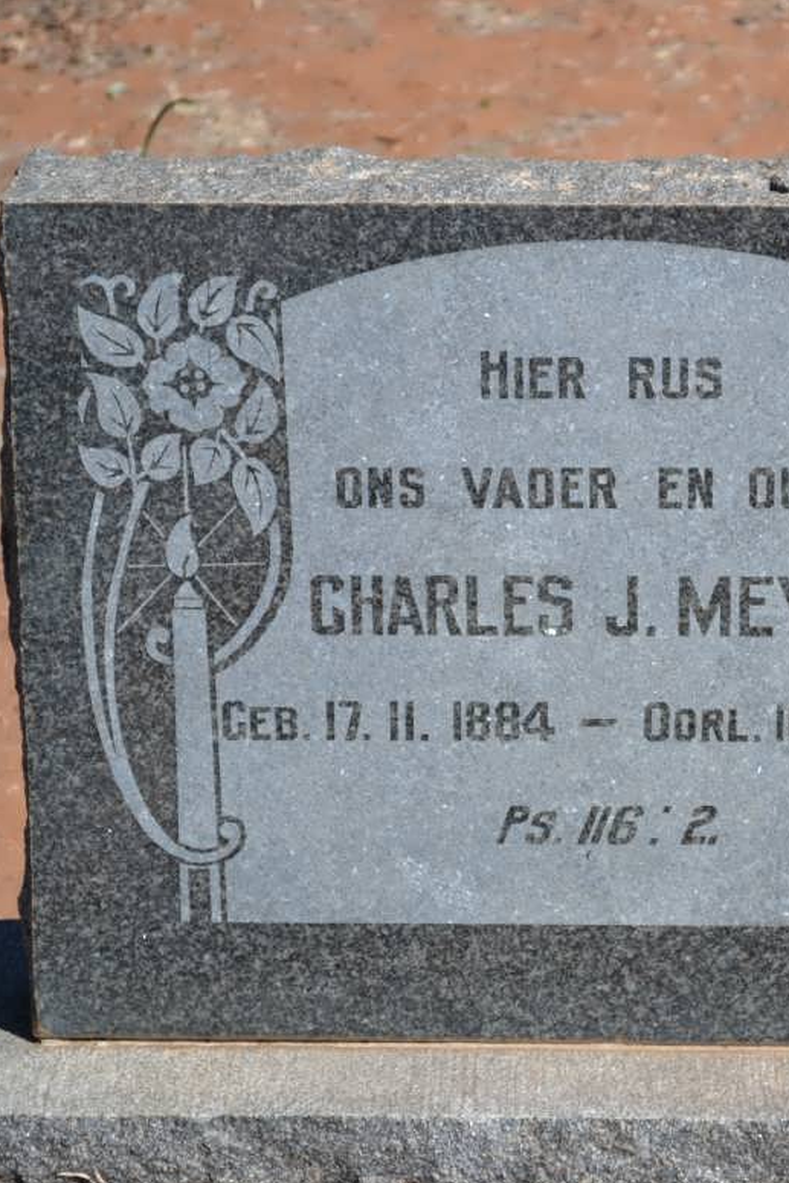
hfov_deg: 10.7
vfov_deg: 16.0
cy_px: 606
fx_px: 4198
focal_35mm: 128
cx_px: 615
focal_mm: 55
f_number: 5.6
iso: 125
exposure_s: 1/125
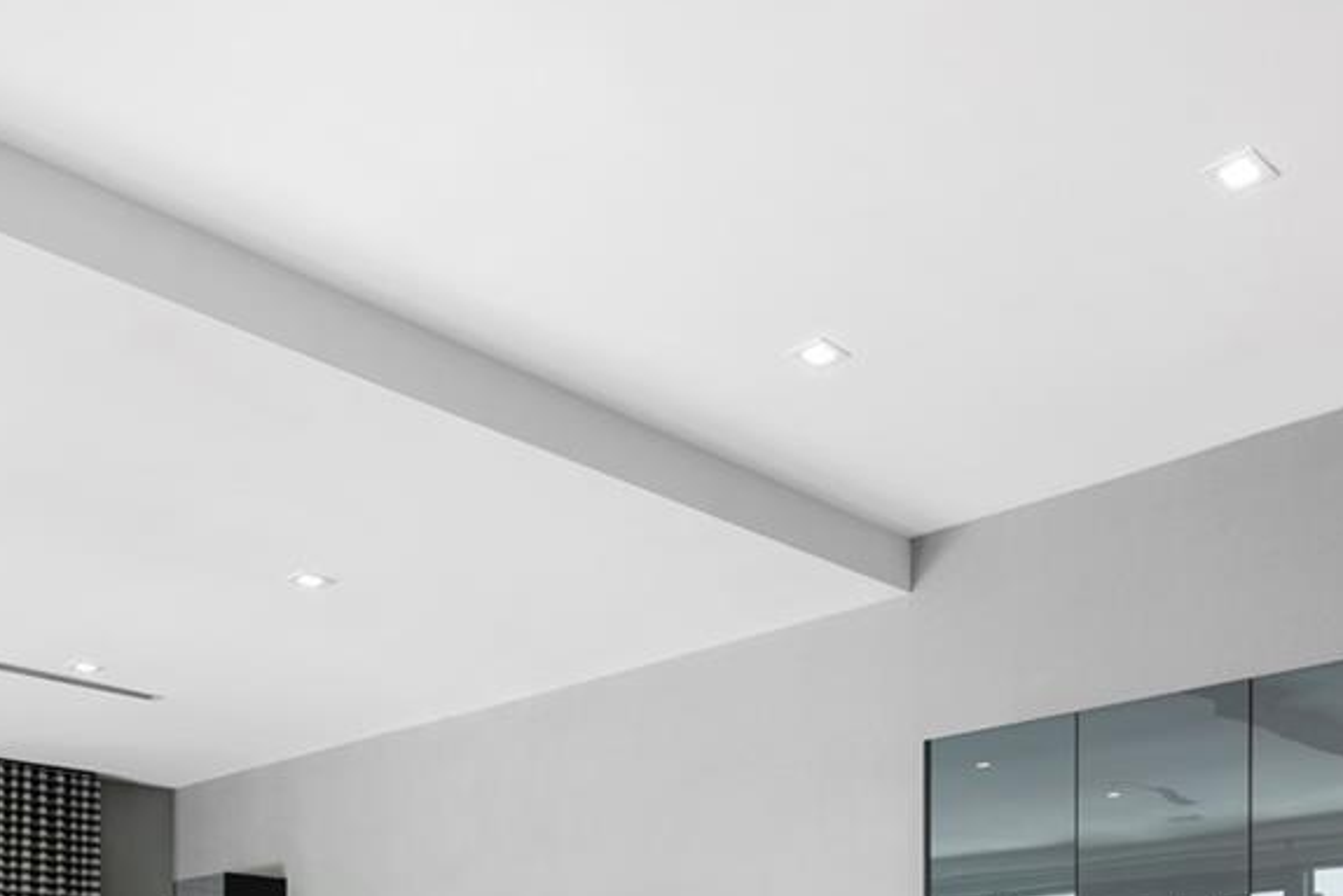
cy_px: 1110
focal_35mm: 39
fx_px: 1455
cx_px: 849
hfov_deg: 49.0
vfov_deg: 29.0
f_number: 8
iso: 100
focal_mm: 14
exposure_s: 1/3
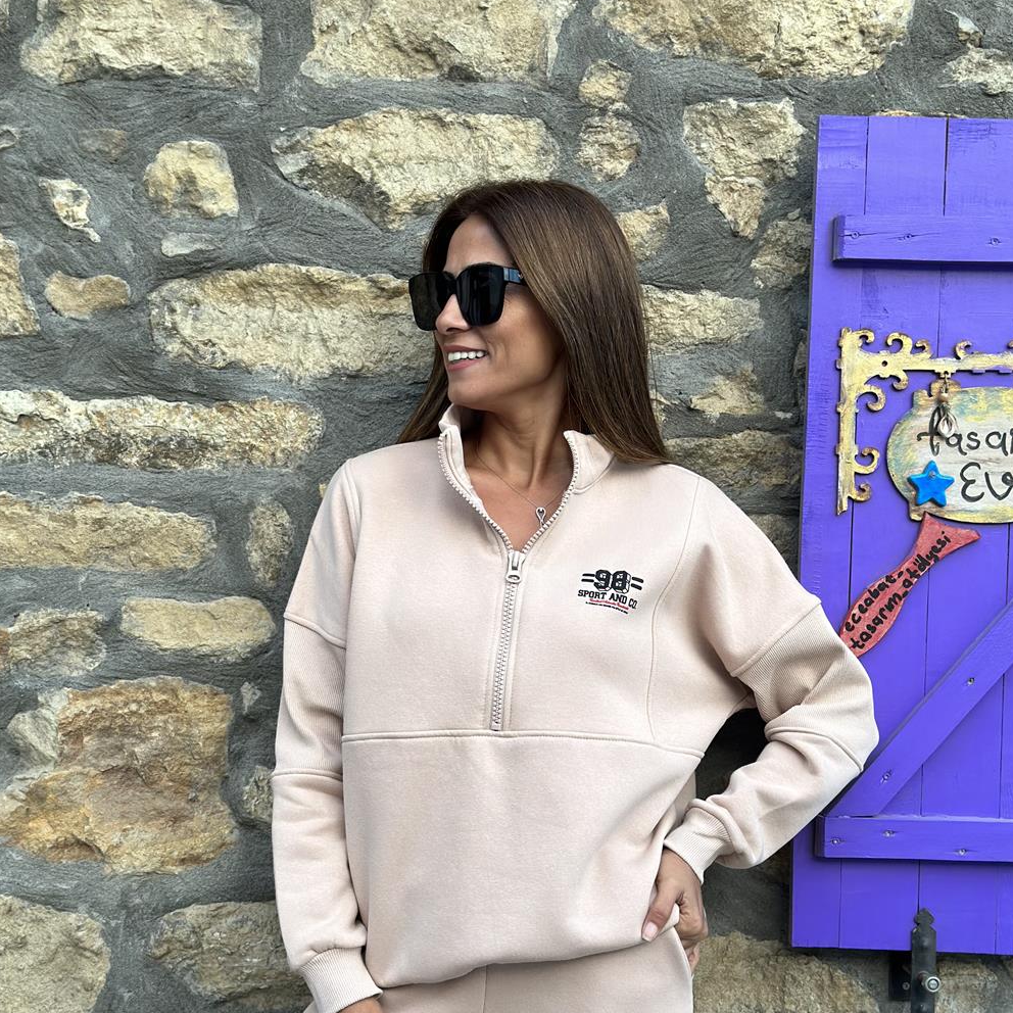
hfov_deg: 30.0
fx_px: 1887
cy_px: 599
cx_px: 508
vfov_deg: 30.0
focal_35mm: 57
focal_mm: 6.86
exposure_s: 1/150
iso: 80
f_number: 1.78
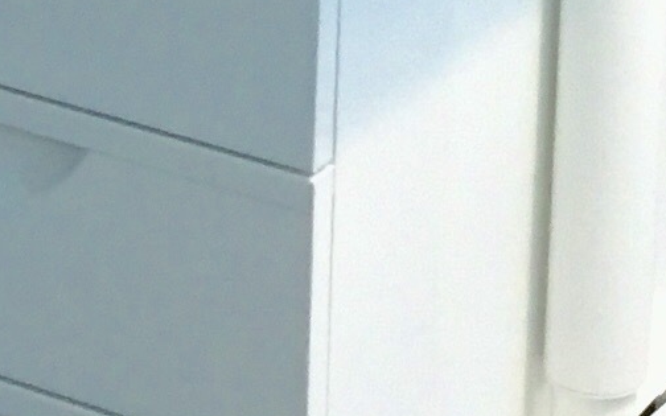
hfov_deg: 10.5
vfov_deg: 6.3
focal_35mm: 199
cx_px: 411
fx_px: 3612
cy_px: -573
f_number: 2.2
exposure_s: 1/17
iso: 125
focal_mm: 4.15
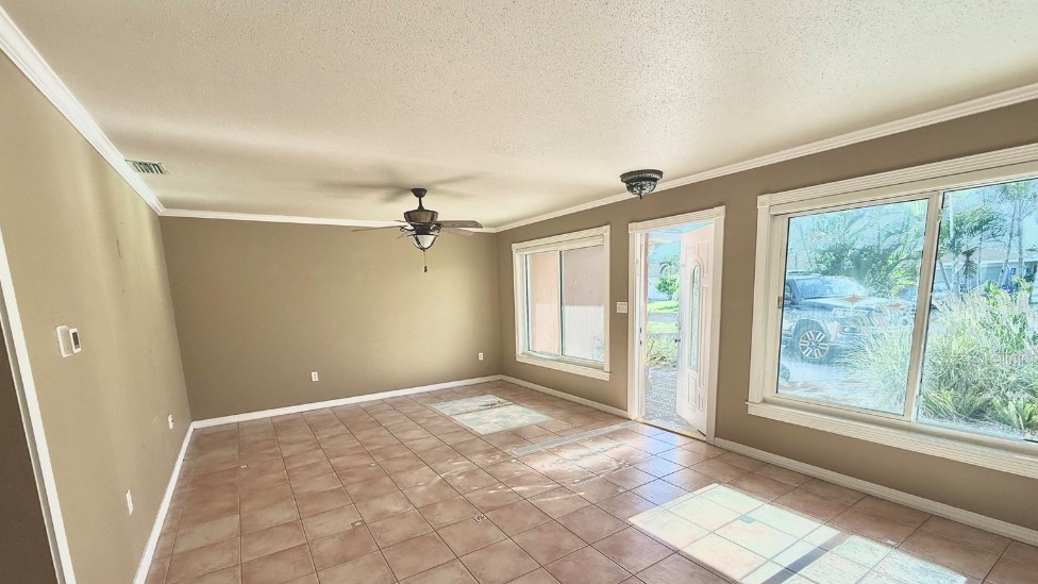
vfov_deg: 66.3
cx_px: 528
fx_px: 440
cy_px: 357
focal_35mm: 16
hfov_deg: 99.4
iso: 64
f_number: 2.2
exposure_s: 1/269
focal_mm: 2.22
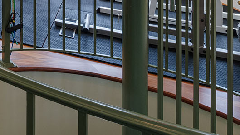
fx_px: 363
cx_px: -115
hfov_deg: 26.8
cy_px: -102
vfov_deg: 17.5
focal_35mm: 57
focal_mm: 16
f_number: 10
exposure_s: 1/125
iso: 640
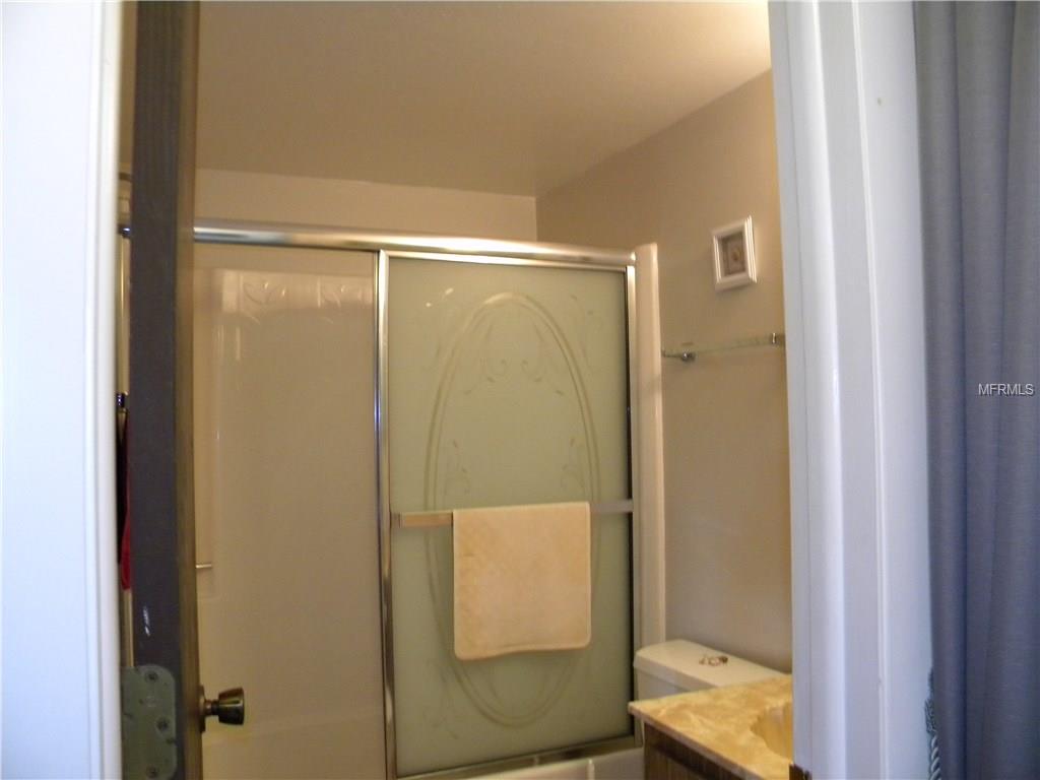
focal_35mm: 28
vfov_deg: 49.7
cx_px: 520
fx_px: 841
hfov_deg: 63.4
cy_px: 390
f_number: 3.5
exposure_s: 1/26
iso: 400
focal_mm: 5
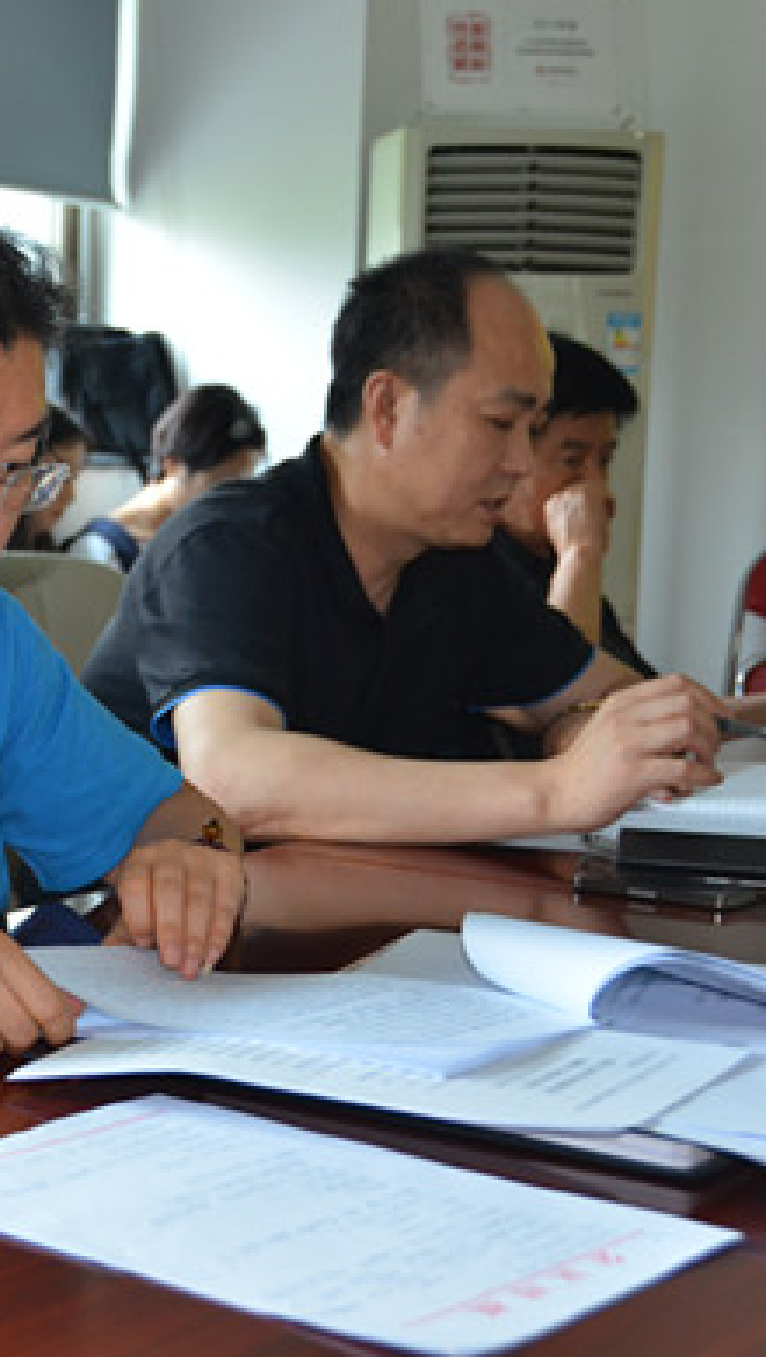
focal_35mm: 70
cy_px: 678
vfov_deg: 30.2
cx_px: -38
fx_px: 2515
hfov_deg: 16.9
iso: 720
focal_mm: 29
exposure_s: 1/60
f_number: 4
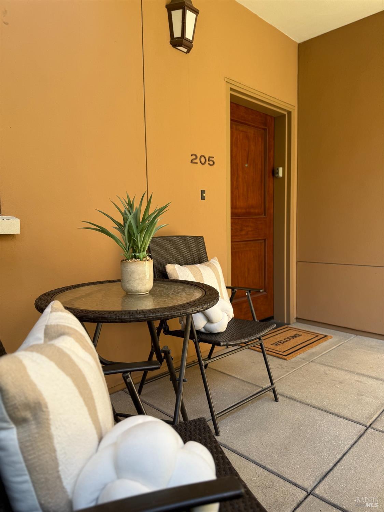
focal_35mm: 24
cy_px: 256
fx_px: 355
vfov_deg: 71.6
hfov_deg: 56.8
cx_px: 192
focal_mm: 6.76
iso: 64
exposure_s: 1/121
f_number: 1.78
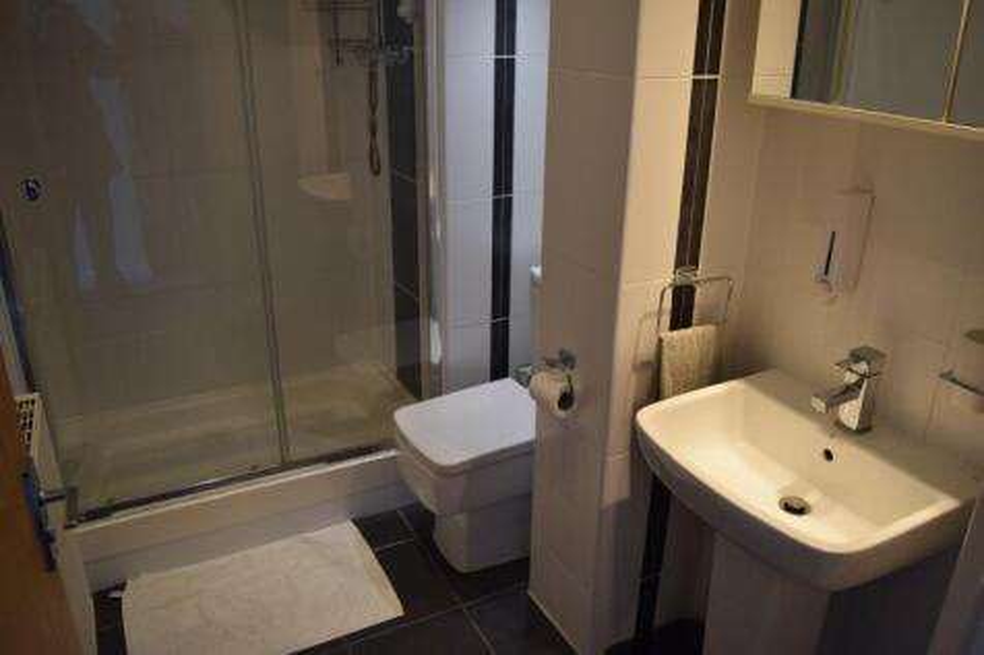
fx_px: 738
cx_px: 492
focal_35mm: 27
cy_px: 328
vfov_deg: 47.9
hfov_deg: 67.4
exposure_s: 1/80
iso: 400
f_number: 4.5
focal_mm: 18
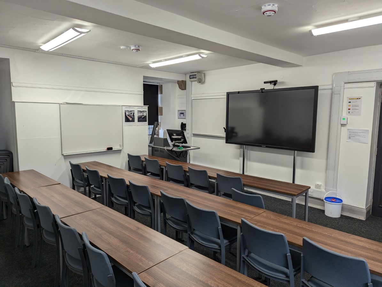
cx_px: 191
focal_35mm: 24
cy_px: 144
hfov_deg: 71.5
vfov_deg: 56.9
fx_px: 265
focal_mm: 6.81
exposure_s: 1/100
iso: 55
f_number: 1.85
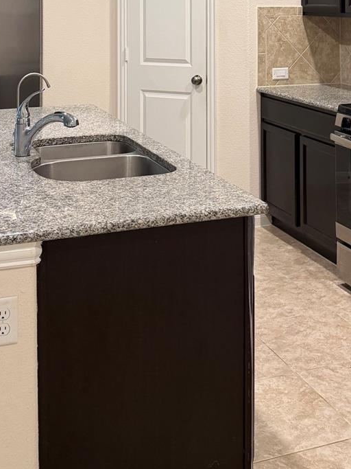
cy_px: -3
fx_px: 730
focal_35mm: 54
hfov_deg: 27.0
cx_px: 187
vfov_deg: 32.6
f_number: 1.78
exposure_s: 1/60
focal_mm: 6.76
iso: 200
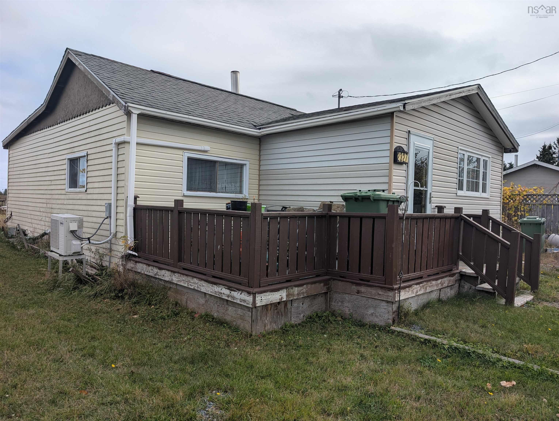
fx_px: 388
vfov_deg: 56.9
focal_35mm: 24
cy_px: 210
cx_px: 280
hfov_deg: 71.5
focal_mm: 6.9
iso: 20
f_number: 1.68
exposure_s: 1/897
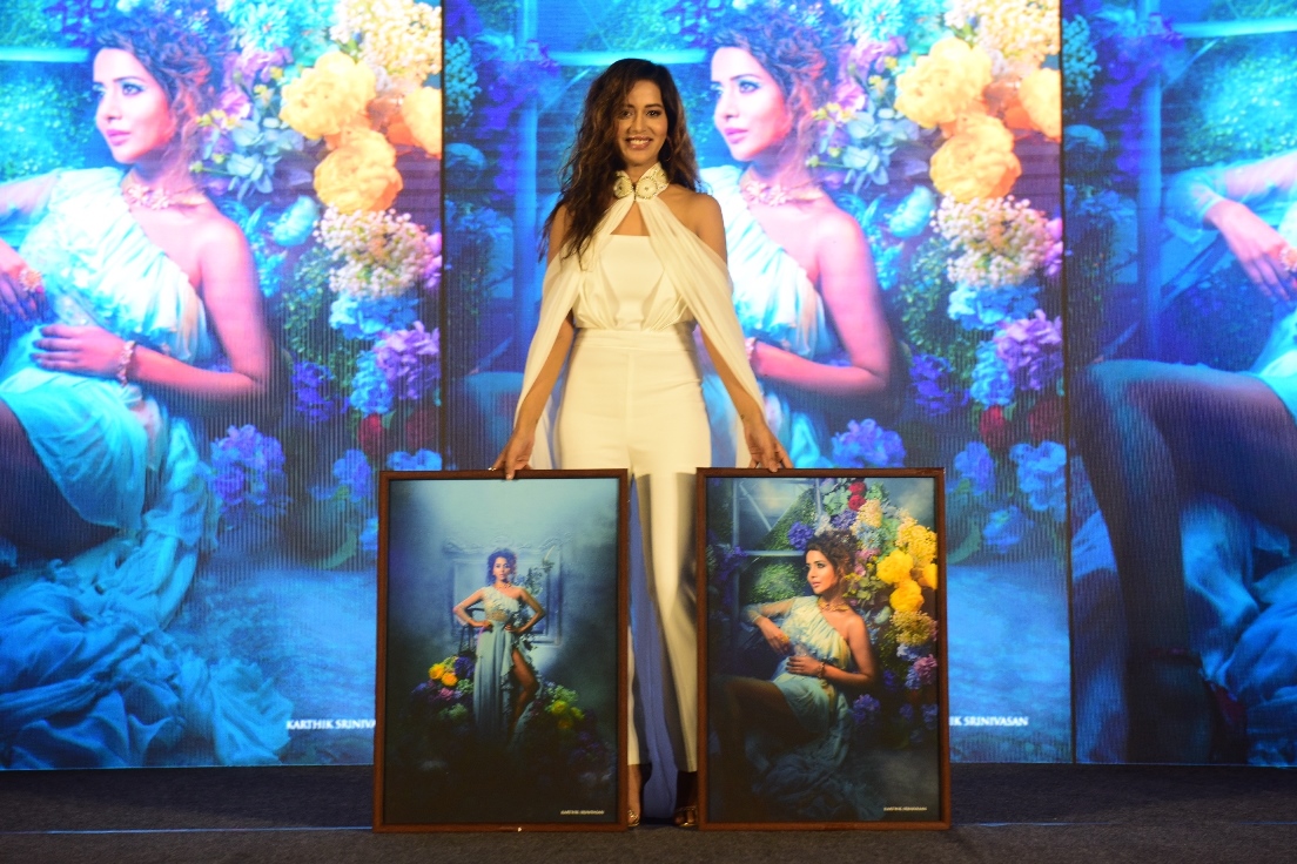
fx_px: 2378
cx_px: 648
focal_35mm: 66
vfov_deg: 20.6
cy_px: 432
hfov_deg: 30.5
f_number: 5
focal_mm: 66
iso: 1600
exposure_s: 1/60
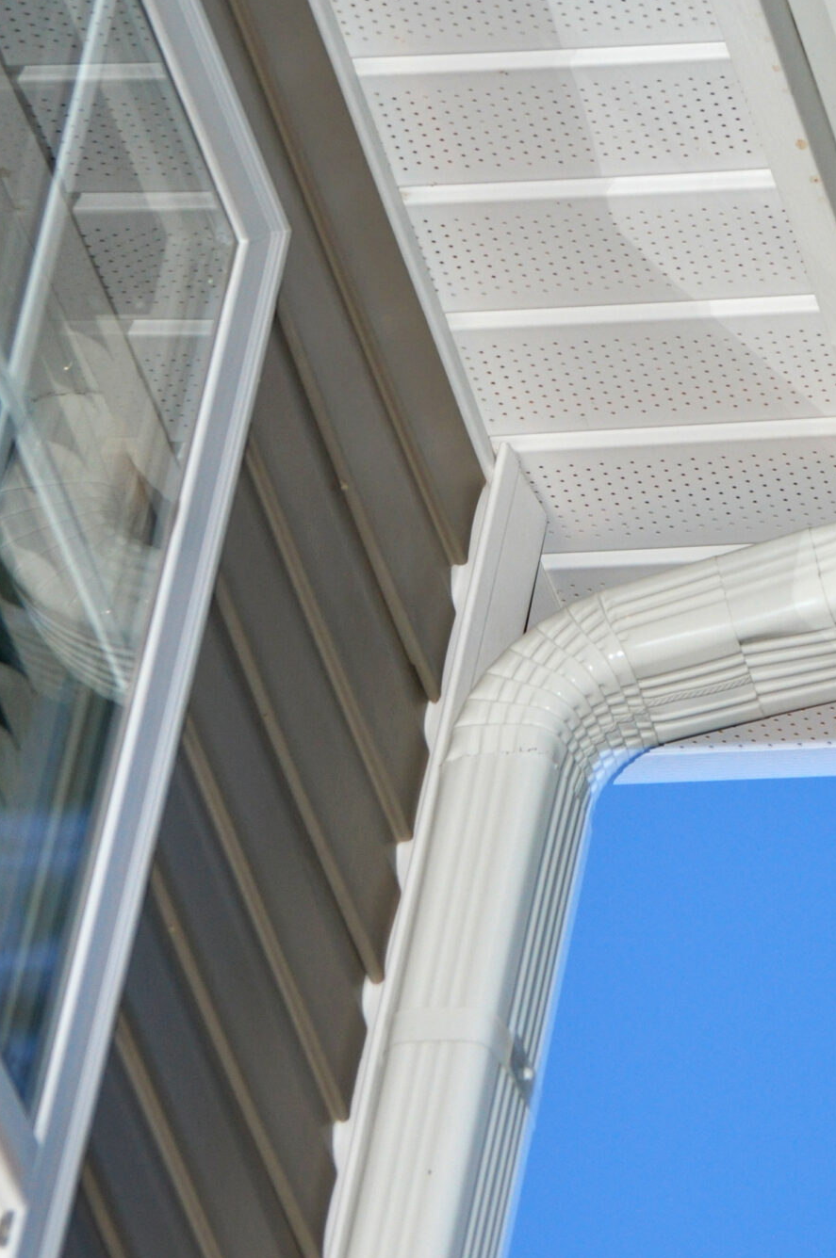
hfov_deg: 4.3
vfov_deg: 6.4
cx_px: 743
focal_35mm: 322
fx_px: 11248
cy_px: 351
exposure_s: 1/3
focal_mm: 112
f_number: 4.8
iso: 800
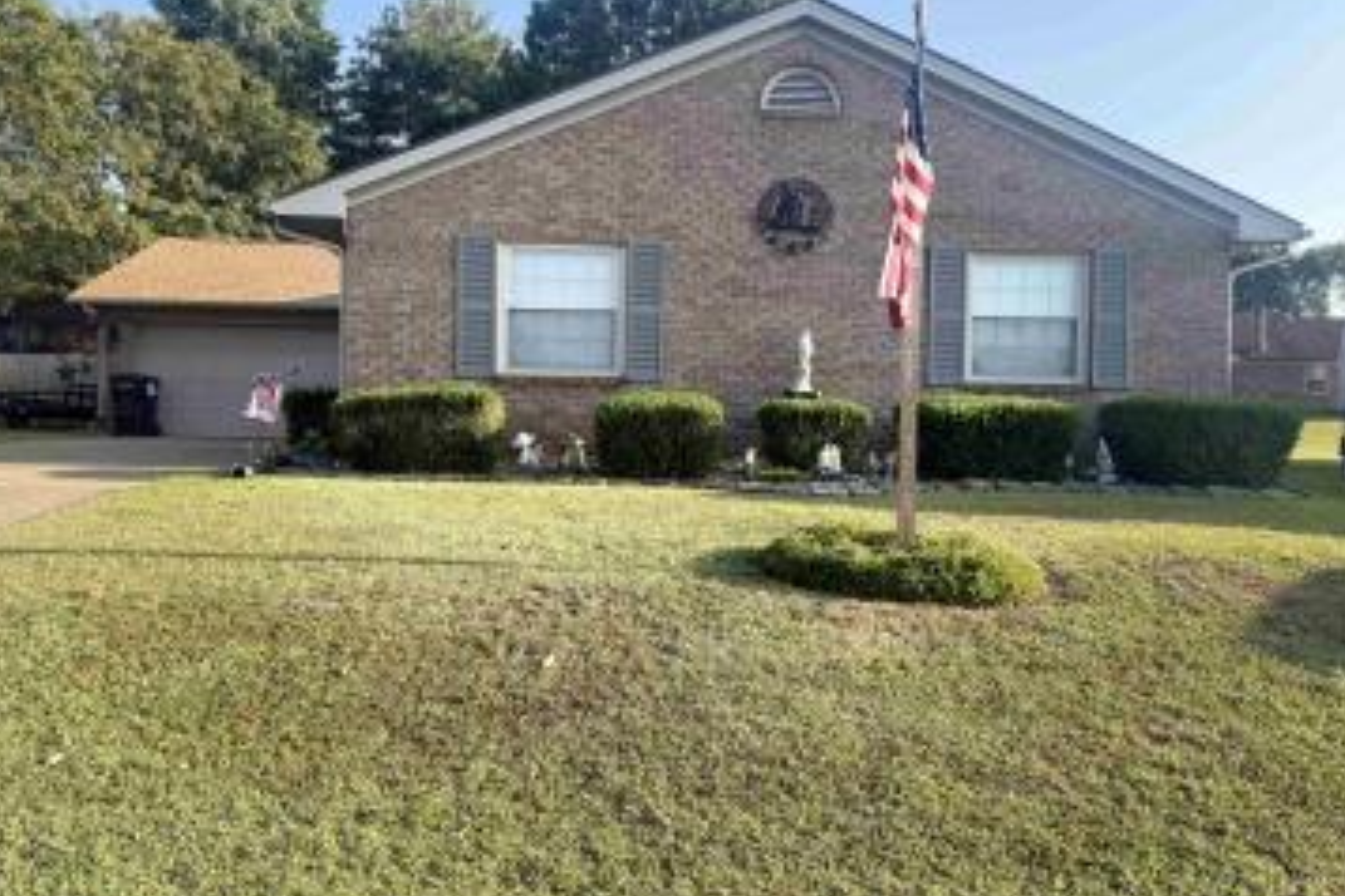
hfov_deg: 65.5
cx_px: 671
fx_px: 1046
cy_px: 425
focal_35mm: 28
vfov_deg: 46.4
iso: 100
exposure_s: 1/1618
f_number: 1.78
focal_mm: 6.76
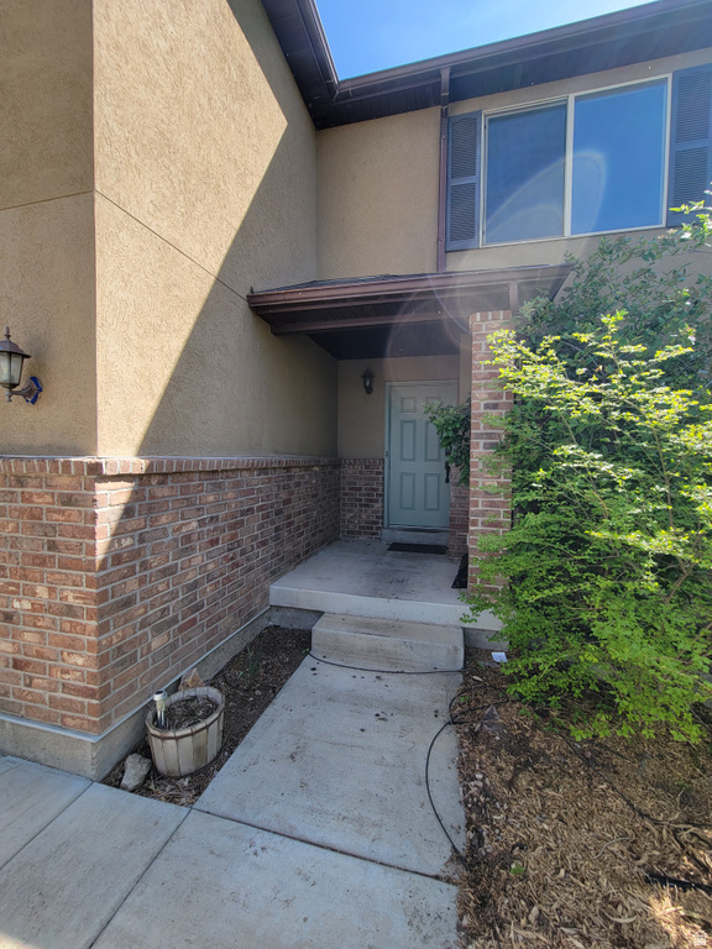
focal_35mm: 13
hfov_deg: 89.9
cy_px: 474
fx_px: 357
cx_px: 356
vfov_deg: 106.2
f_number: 2.2
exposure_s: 1/433
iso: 50
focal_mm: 2.2
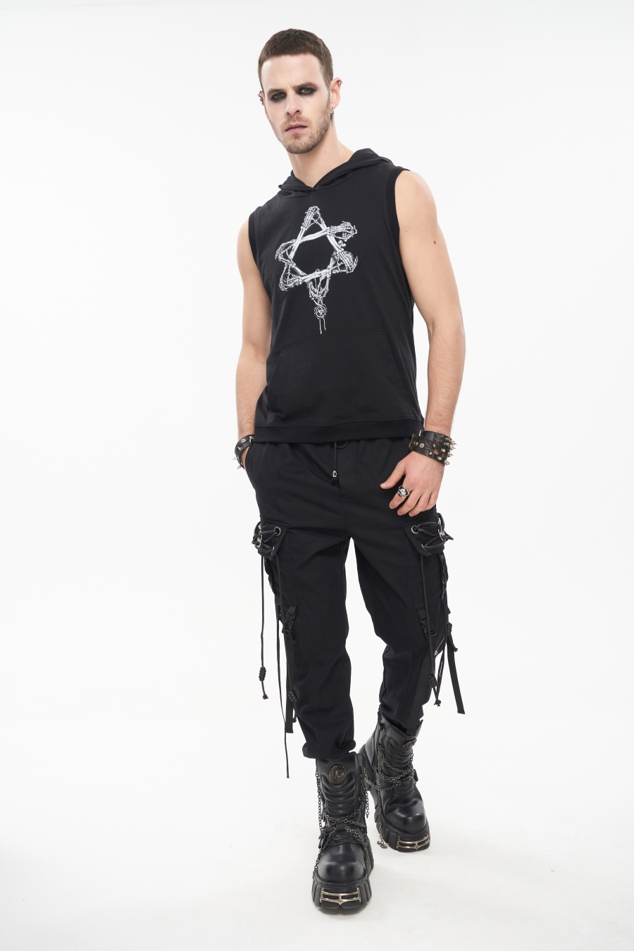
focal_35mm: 44
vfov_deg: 45.0
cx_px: 317
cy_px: 476
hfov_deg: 30.8
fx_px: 1149
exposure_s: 1/125
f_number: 5.6
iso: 250
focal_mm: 29
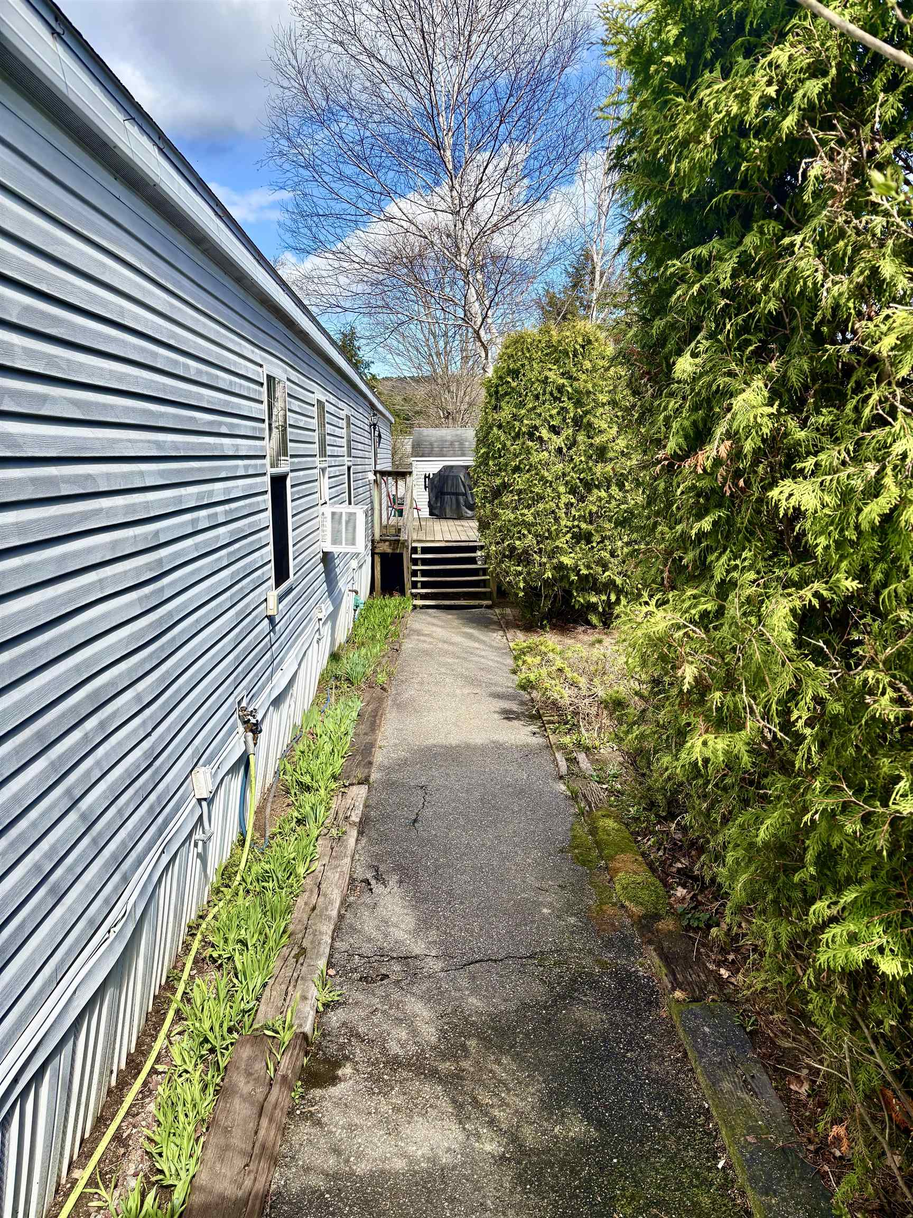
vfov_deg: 67.3
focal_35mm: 26
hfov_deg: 53.1
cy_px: 609
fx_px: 914
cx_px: 456
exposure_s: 1/2141
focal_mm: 5.96
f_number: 1.6
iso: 50
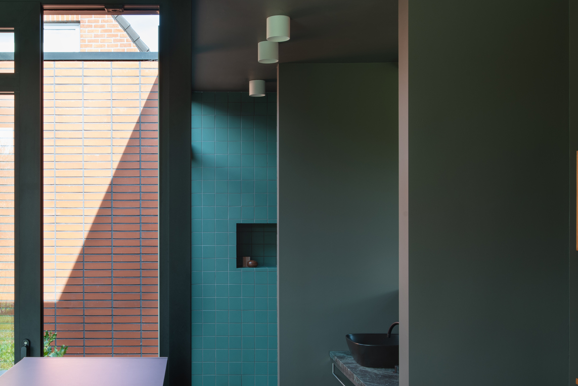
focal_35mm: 42
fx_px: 674
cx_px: 185
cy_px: 301
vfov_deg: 31.2
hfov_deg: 45.6
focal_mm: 24
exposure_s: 1/2.5
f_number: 13
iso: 100
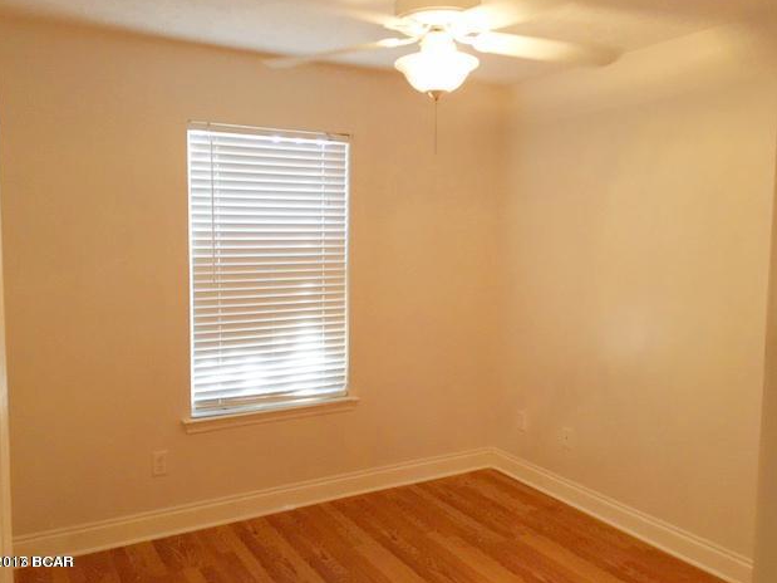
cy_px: 285
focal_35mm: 30
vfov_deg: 46.8
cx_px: 377
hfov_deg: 60.0
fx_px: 673
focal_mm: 4.15
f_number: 2.2
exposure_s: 1/30
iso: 200
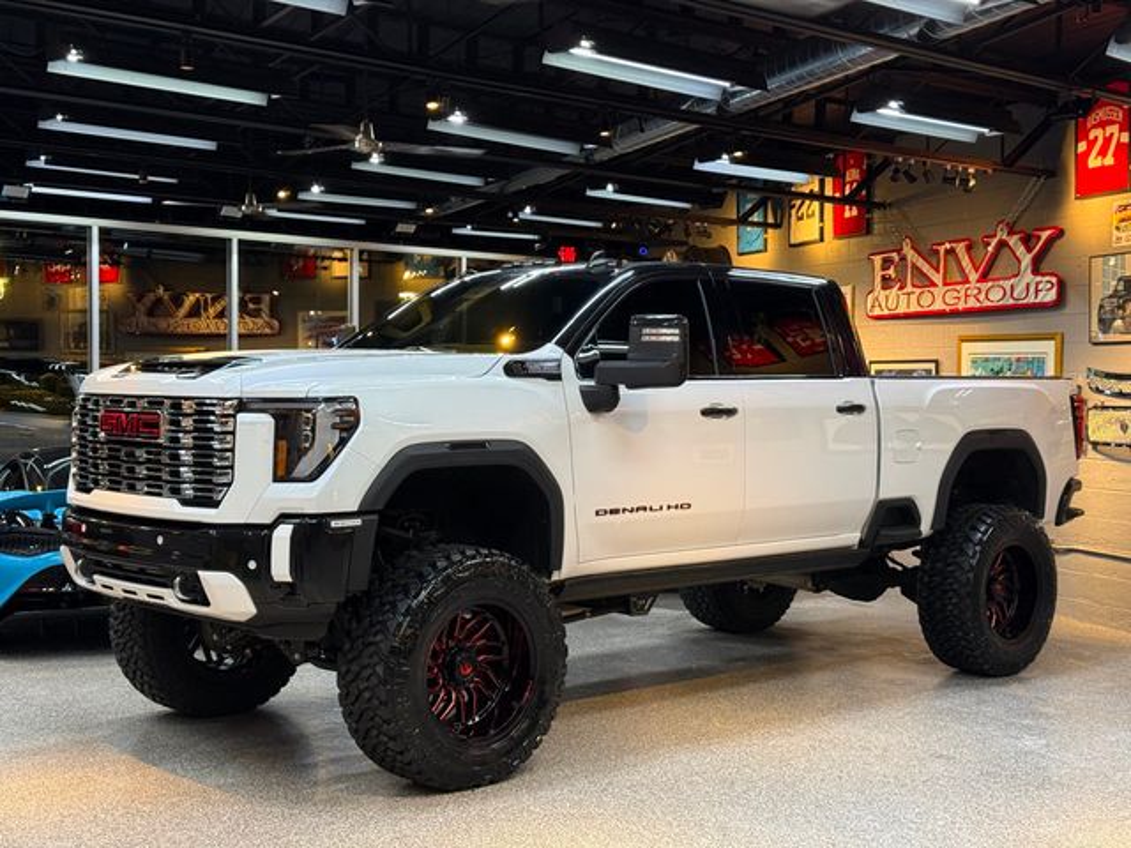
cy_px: 424
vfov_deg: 30.3
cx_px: 566
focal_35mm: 48
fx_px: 1568
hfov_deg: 39.7
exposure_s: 1/60
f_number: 1.78
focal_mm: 6.76
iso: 160
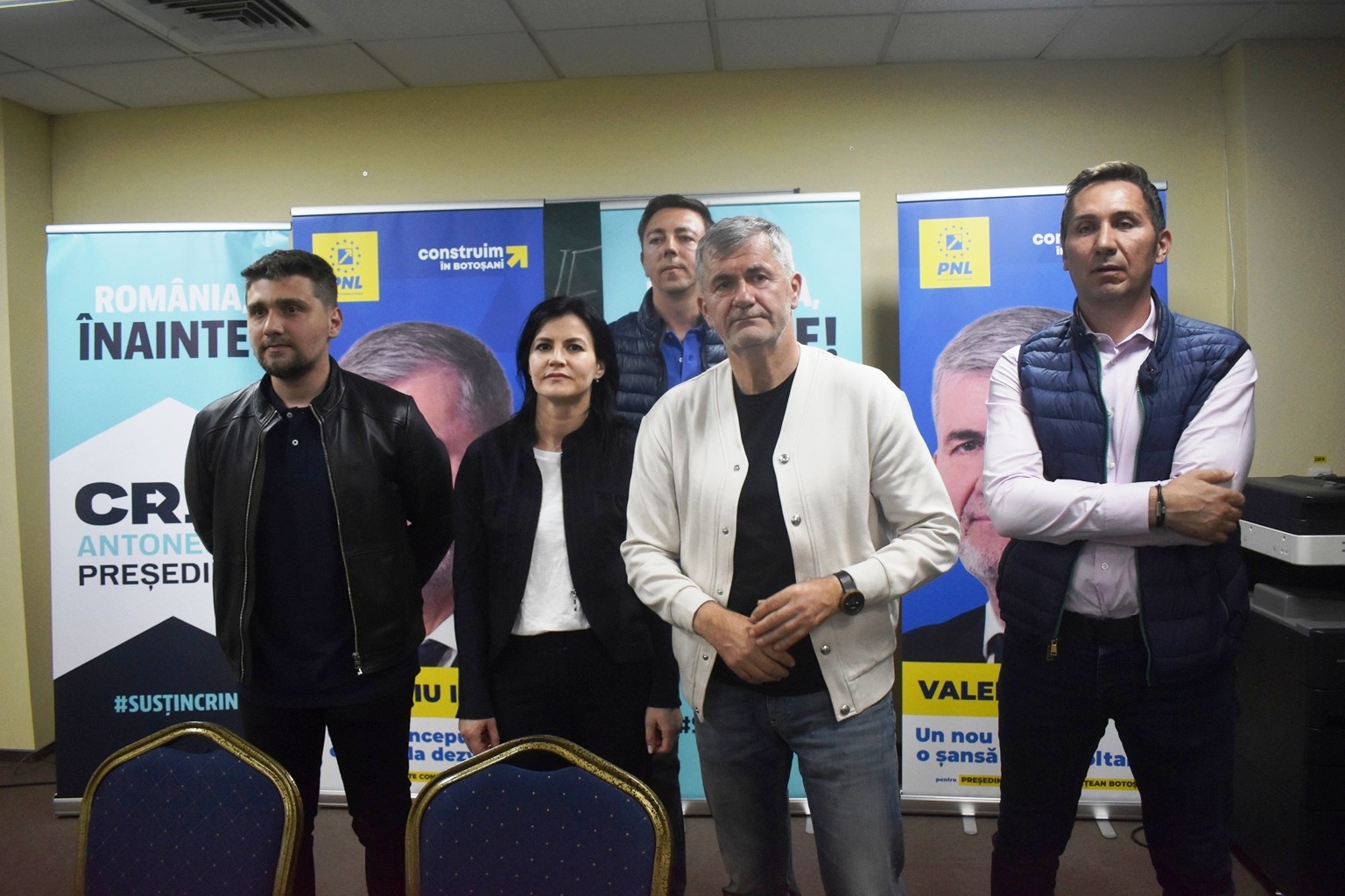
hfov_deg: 67.4
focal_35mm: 27
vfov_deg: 47.9
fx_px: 1009
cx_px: 672
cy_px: 448
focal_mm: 18
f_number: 3.5
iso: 1400
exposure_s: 1/125
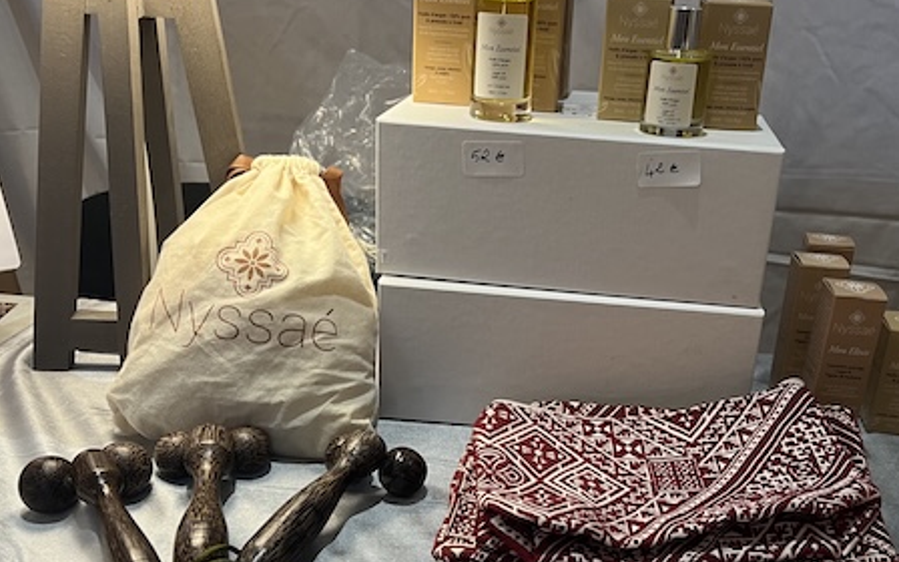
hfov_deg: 48.1
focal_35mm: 41
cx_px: 498
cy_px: 350
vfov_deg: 31.1
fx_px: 1005
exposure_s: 1/50
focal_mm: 5.7
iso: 100
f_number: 1.5
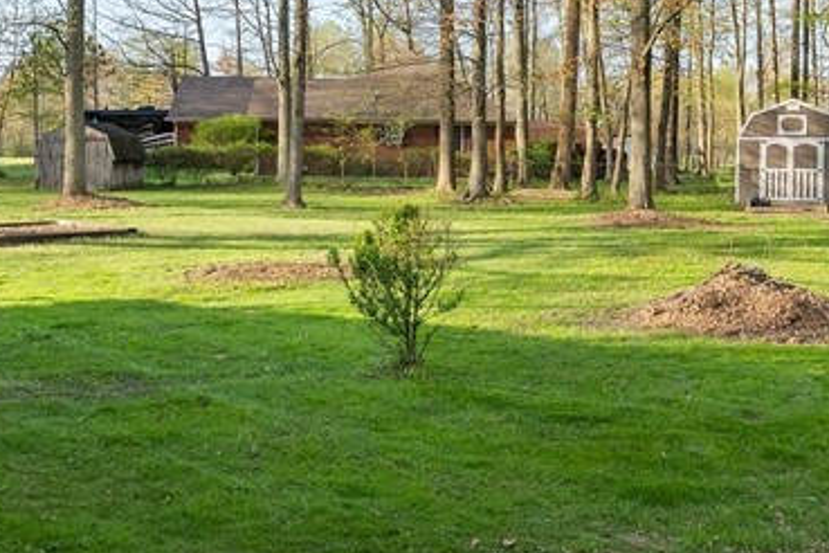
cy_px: 114
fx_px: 1151
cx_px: 665
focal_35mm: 50
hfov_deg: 38.1
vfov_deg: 26.5
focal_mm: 17
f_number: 7.1
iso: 1250
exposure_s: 1/640
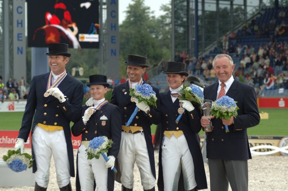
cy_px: 96
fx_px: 1079
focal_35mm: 135
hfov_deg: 15.2
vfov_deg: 10.1
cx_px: 144
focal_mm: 90
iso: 200
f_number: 5.6
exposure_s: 1/250
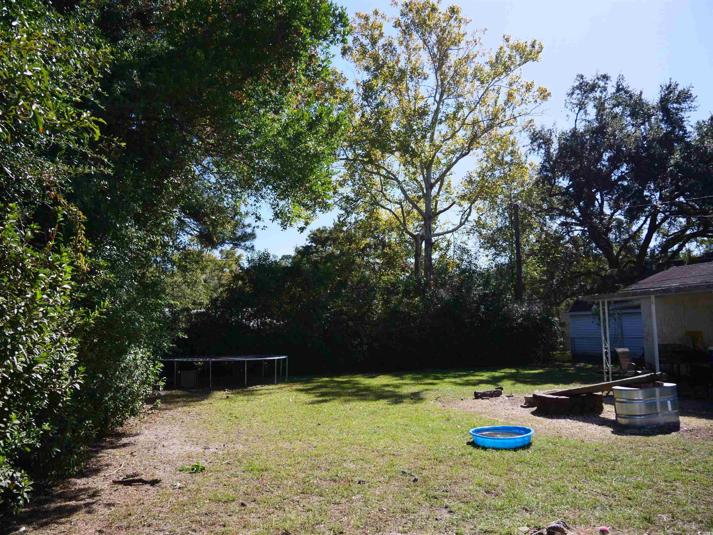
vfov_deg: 56.8
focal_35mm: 24
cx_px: 356
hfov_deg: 71.6
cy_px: 268
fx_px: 494
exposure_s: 1/1300
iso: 200
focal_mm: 12
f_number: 3.5
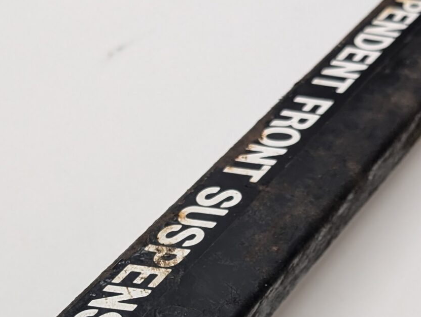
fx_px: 901
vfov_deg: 19.6
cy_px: 277
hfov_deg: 26.3
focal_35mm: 74
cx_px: 234
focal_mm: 6.9
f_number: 1.68
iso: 145
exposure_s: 1/112
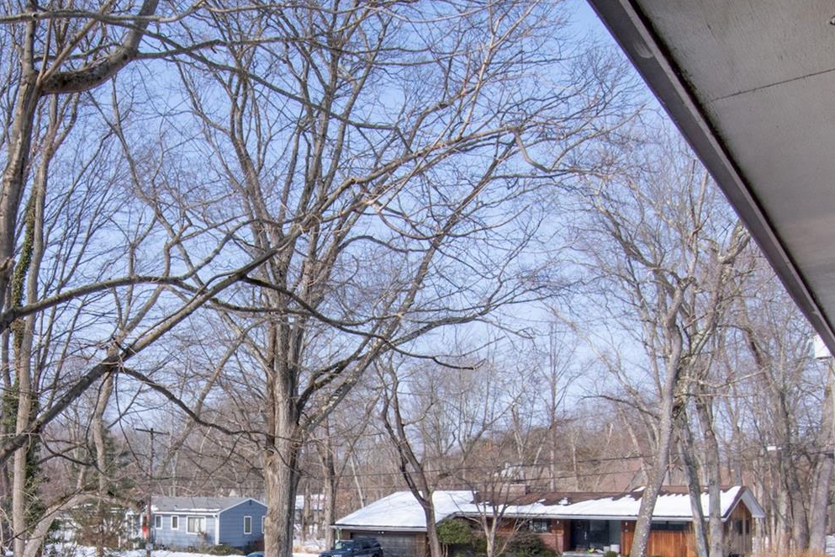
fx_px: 789
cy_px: 541
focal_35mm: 34
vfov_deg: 35.6
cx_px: 251
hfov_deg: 54.1
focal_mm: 11
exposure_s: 1/250
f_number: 14
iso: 500
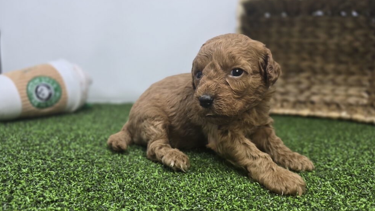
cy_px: 111
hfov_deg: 71.9
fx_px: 259
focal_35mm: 26
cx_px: 192
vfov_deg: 44.4
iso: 64
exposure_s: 1/120
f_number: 1.7
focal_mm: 6.3
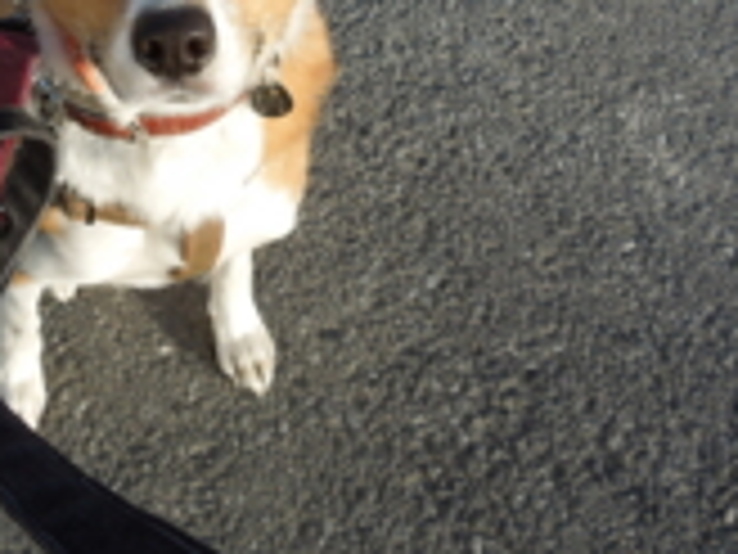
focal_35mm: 61
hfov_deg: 31.5
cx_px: 266
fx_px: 1300
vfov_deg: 23.6
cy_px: 95
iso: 100
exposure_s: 1/800
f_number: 3.3
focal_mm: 4.5
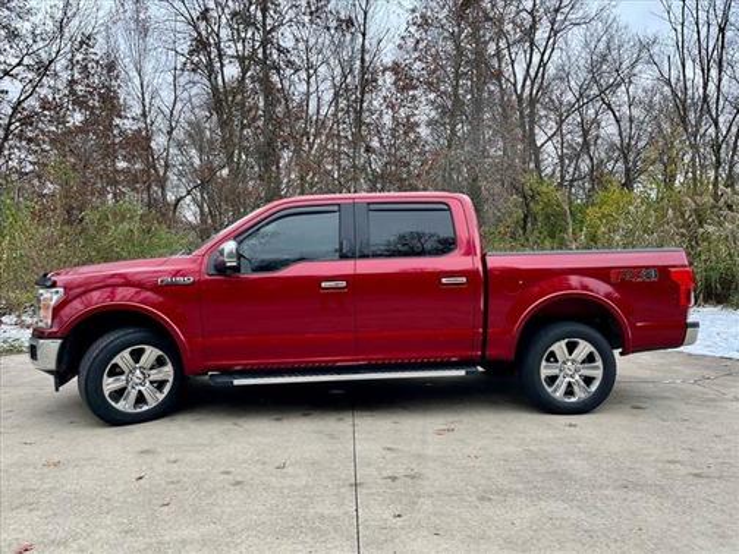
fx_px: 555
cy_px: 277
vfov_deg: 53.1
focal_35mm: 26
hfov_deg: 67.3
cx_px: 370
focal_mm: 5.1
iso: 40
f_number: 1.6
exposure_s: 1/180
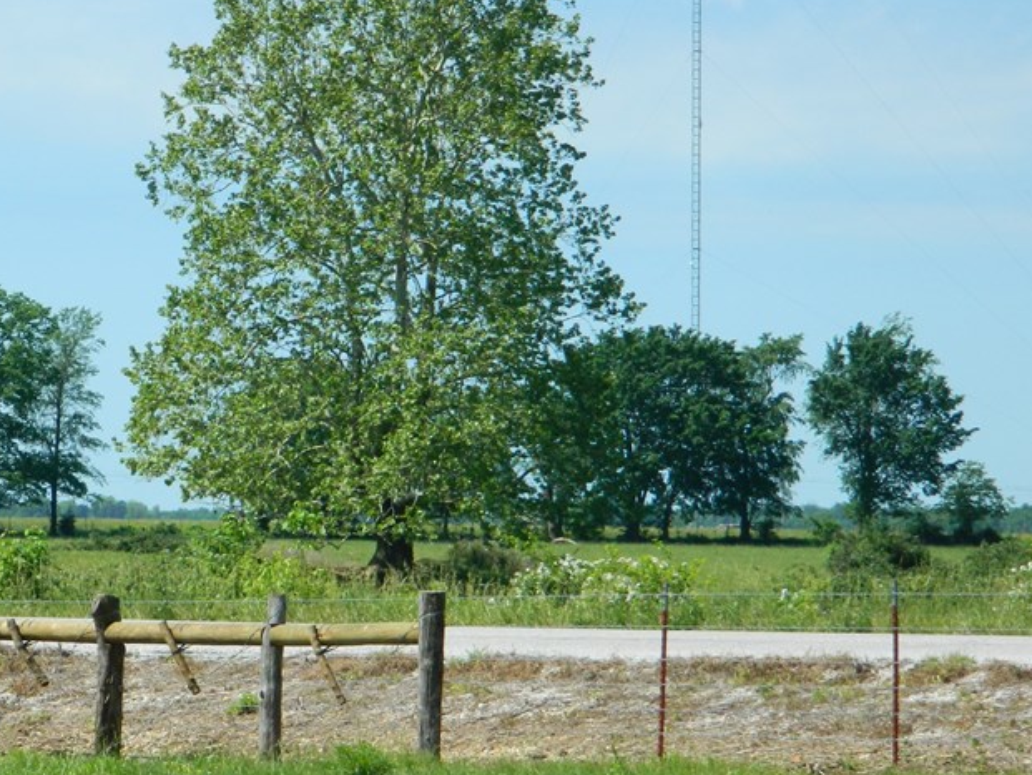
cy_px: 444
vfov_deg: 5.1
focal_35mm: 292
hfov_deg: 6.8
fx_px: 8707
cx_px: 219
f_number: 5.1
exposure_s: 1/500
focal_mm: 31.8
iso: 110
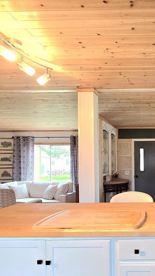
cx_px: 167
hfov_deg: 35.9
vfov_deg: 67.5
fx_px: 205
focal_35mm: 28
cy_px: 159
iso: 125
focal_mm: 2.2
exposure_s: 1/60.2
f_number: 2.2
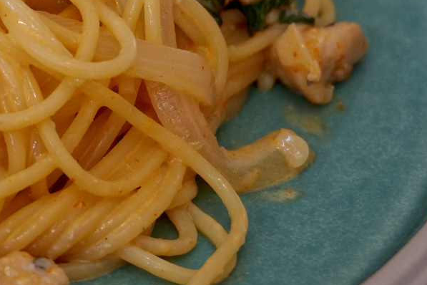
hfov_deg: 10.4
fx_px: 2289
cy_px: 48
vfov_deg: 7.1
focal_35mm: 193
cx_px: -173
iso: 1600
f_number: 7.1
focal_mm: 60
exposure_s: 1/80
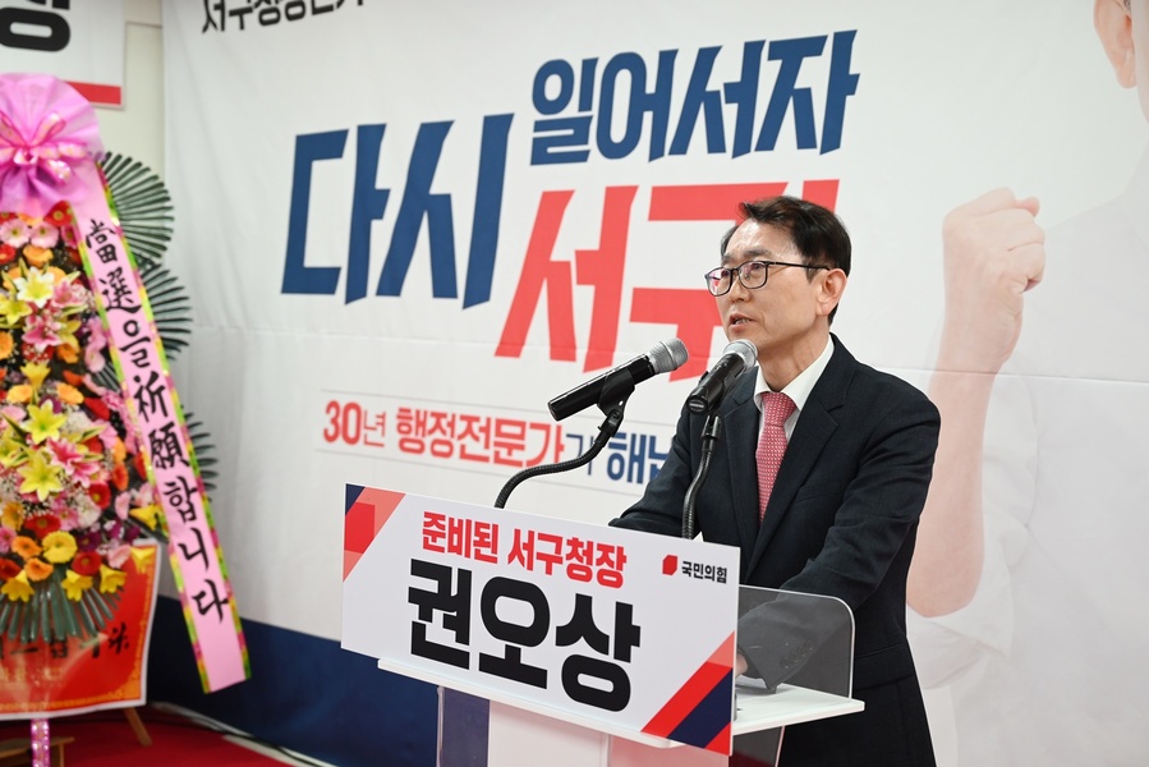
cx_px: 574
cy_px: 384
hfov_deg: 36.9
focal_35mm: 54
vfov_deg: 25.1
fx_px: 1724
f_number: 4
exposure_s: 1/60
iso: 1100
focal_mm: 54
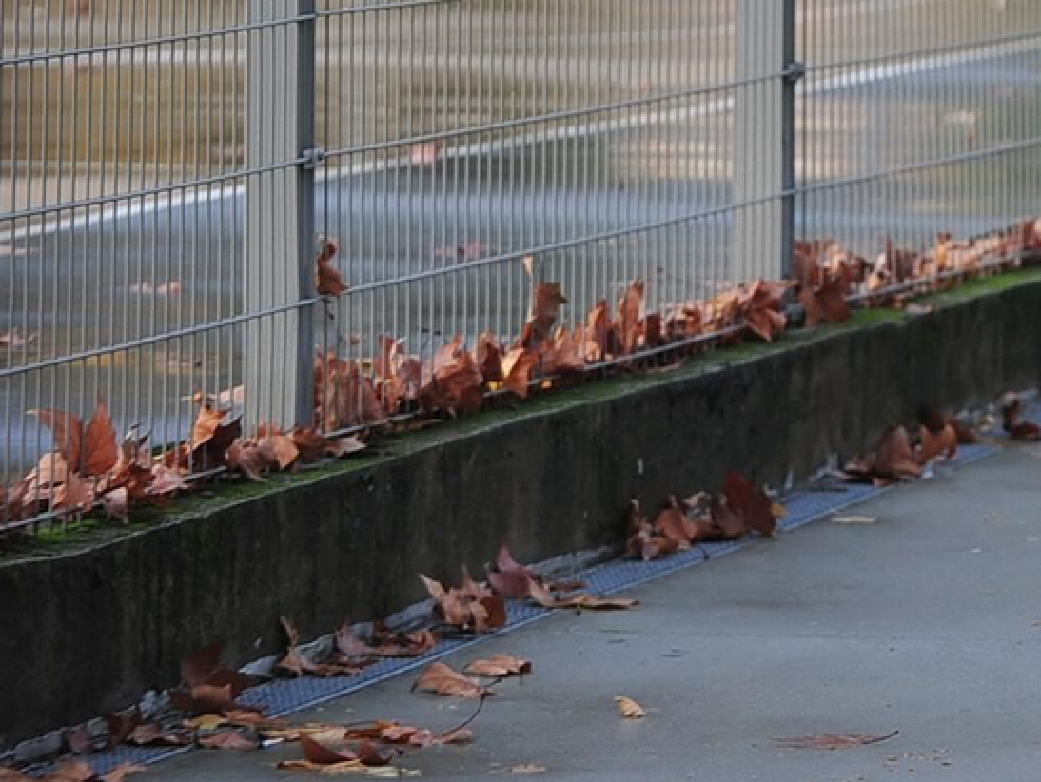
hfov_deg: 6.3
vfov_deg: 4.8
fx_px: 9299
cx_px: 1500
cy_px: -62
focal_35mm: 309
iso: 500
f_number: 4
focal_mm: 110
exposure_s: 1/800
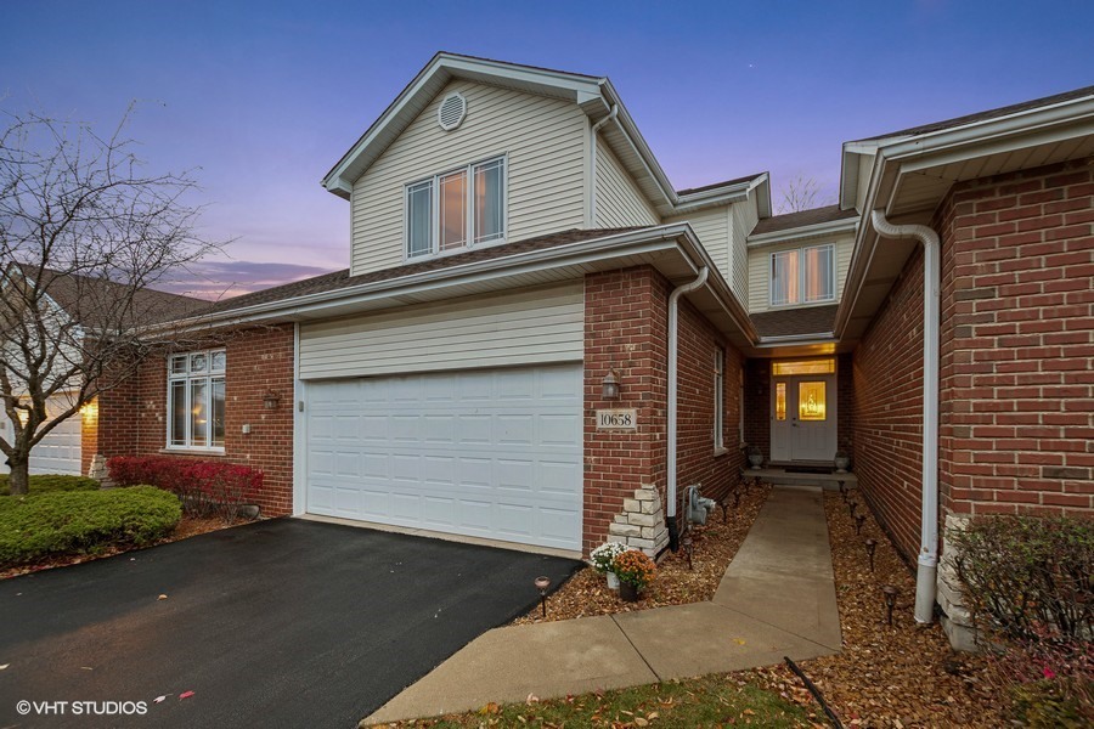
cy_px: 364
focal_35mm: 15
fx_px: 456
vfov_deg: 77.3
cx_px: 547
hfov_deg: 100.4
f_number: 4.5
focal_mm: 10
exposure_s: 1/5
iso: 250
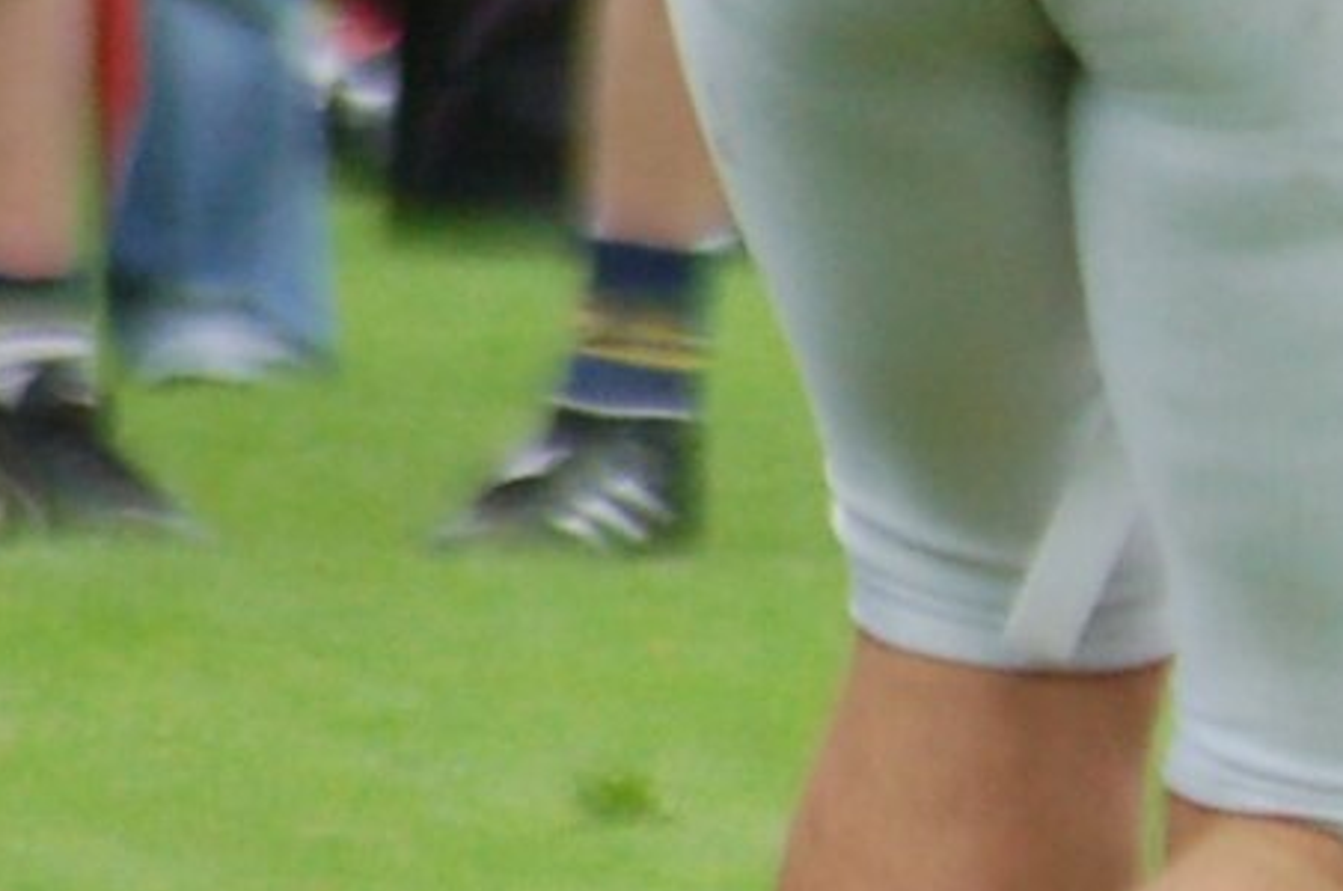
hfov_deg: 0.9
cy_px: 1155
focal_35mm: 2188
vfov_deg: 0.6
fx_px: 81507
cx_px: 3155
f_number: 5.6
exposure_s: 1/400
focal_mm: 300
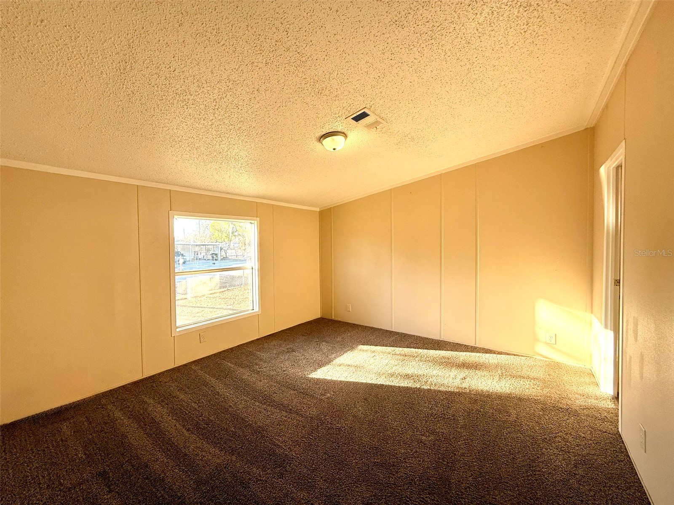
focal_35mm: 14
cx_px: 337
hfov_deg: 102.1
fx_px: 273
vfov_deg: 85.7
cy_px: 252
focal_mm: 2.22
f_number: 2.2
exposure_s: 1/133
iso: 64
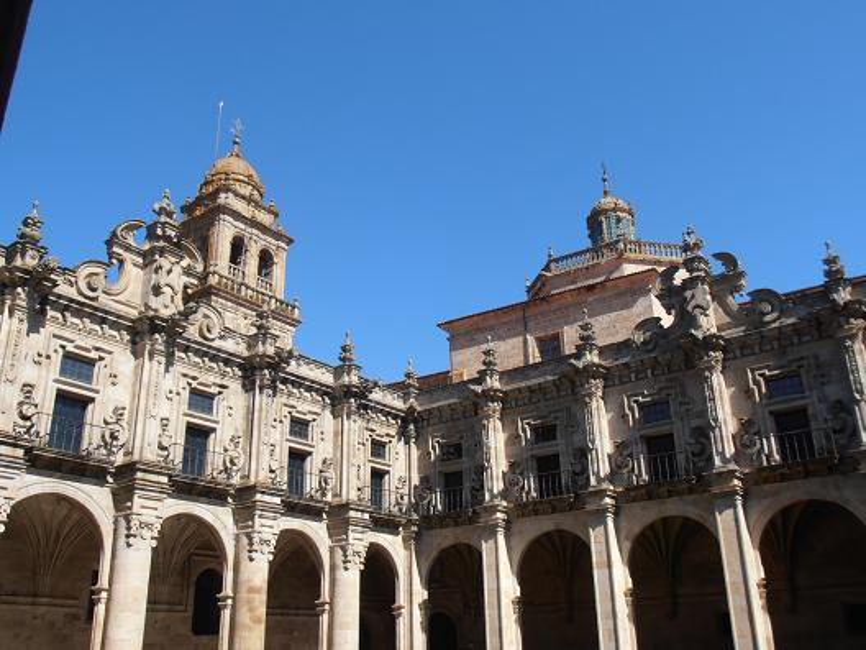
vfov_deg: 38.7
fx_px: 926
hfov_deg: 50.1
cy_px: 325
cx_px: 433
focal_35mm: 37
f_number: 3.9
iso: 80
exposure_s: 1/800
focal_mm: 6.61
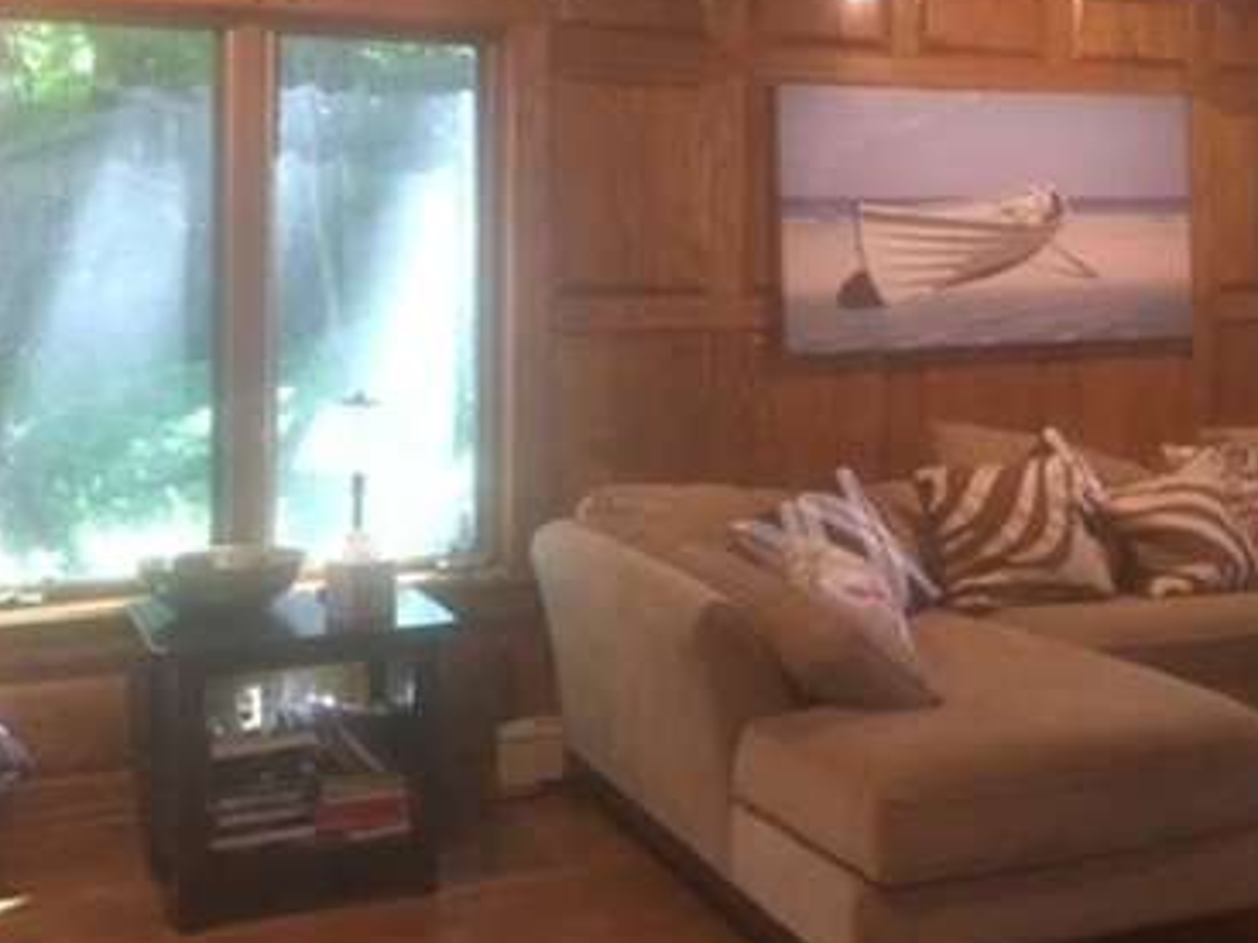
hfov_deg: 33.5
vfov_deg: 26.8
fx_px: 1962
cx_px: 1157
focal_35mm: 54
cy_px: 278
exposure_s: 1/10
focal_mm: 4.15
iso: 100
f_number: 2.2
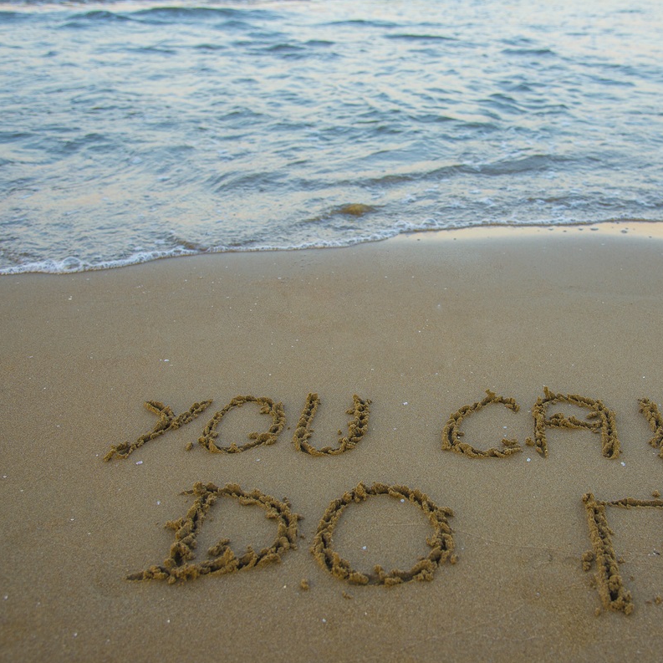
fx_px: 932
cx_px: 441
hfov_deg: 38.7
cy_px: 348
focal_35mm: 43
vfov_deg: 39.2
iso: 160
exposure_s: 1/80
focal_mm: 32
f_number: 5
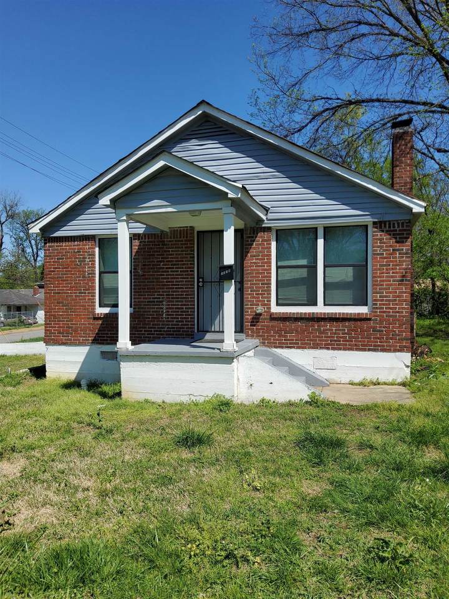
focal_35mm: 26
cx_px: 224
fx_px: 450
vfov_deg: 67.3
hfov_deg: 53.1
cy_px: 300
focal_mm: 3.08
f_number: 2
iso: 50
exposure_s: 1/1580
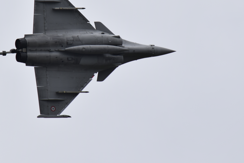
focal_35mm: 760
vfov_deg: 1.8
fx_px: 5150
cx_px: 75
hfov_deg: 2.7
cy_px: 45
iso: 200
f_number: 9
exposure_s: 1/800
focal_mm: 300
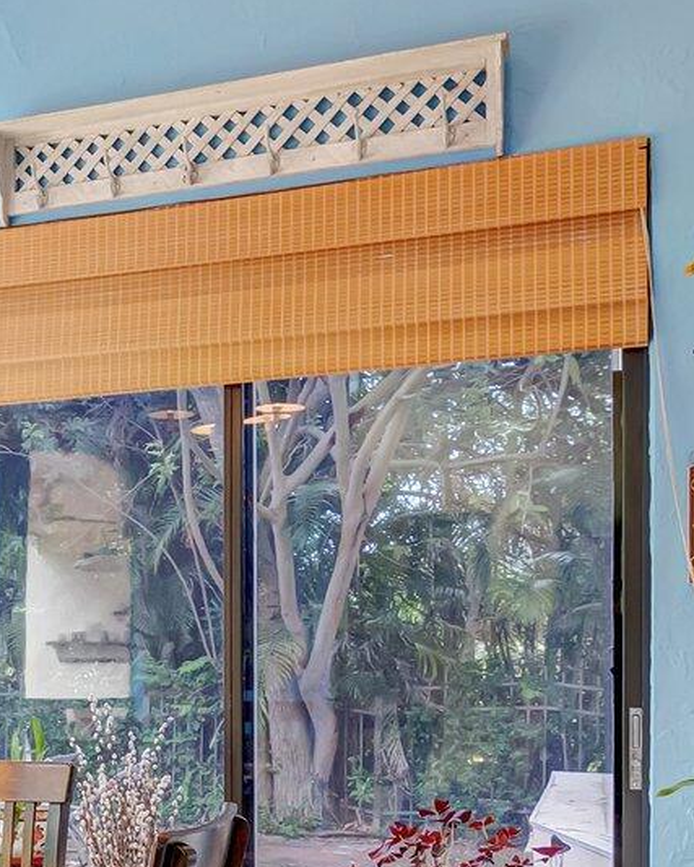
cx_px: -239
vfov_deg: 34.2
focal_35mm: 54
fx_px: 1387
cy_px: 631
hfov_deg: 24.2
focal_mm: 10
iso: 640
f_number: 8
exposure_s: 1/10
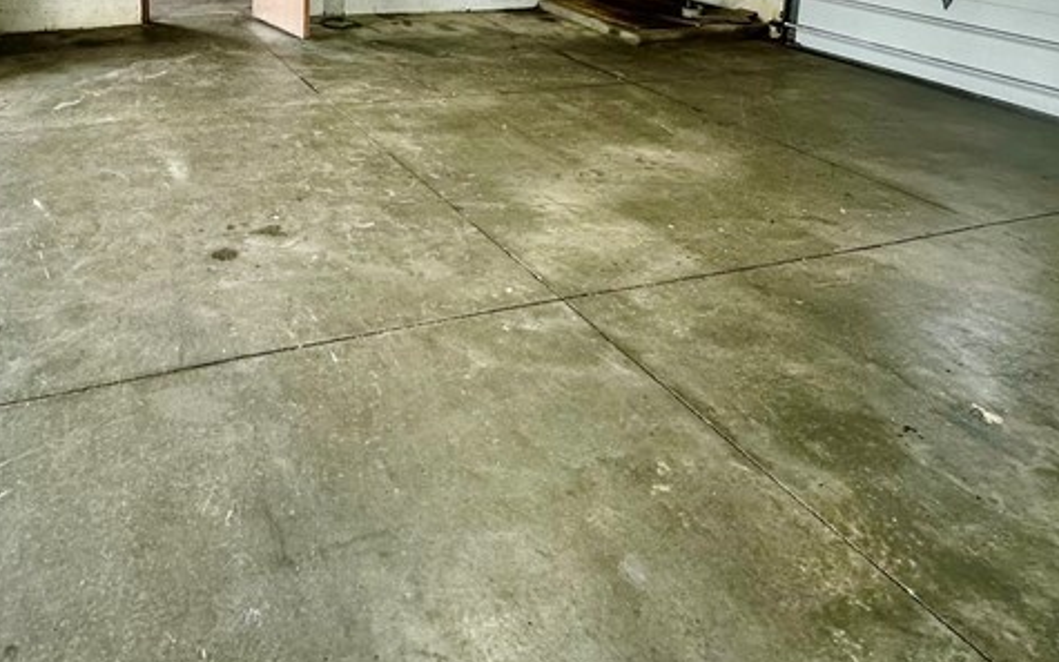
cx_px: 314
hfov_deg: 57.7
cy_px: -4
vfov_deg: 35.5
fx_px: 924
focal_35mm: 32
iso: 100
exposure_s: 1/99
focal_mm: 2.22
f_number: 2.2
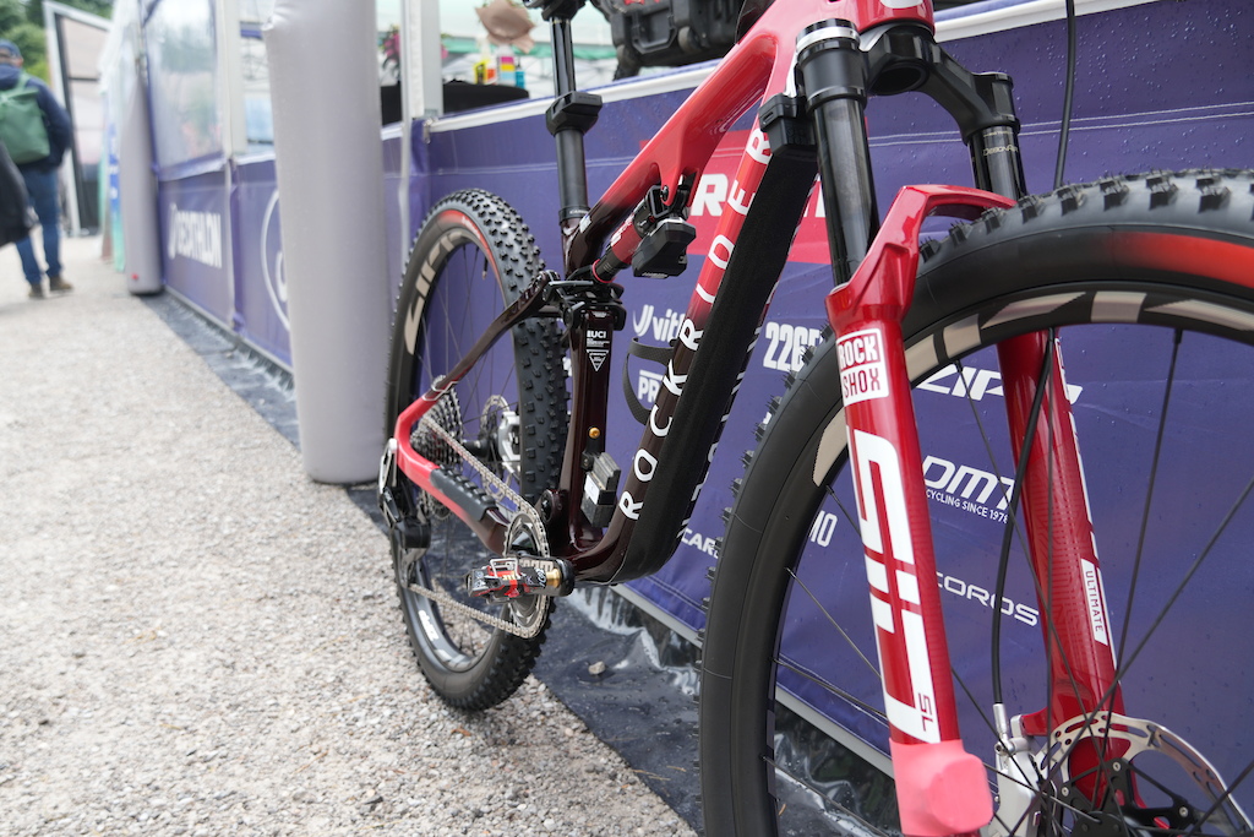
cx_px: 627
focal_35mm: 32
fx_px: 1097
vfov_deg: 41.7
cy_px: 418
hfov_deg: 59.5
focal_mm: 21
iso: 100
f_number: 4.5
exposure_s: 1/200
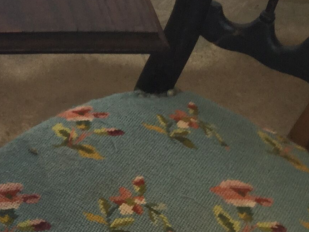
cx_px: -232
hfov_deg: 14.9
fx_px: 1045
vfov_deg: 12.6
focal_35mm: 117
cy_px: 26
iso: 32
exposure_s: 1/50
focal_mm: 3.3
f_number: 2.4
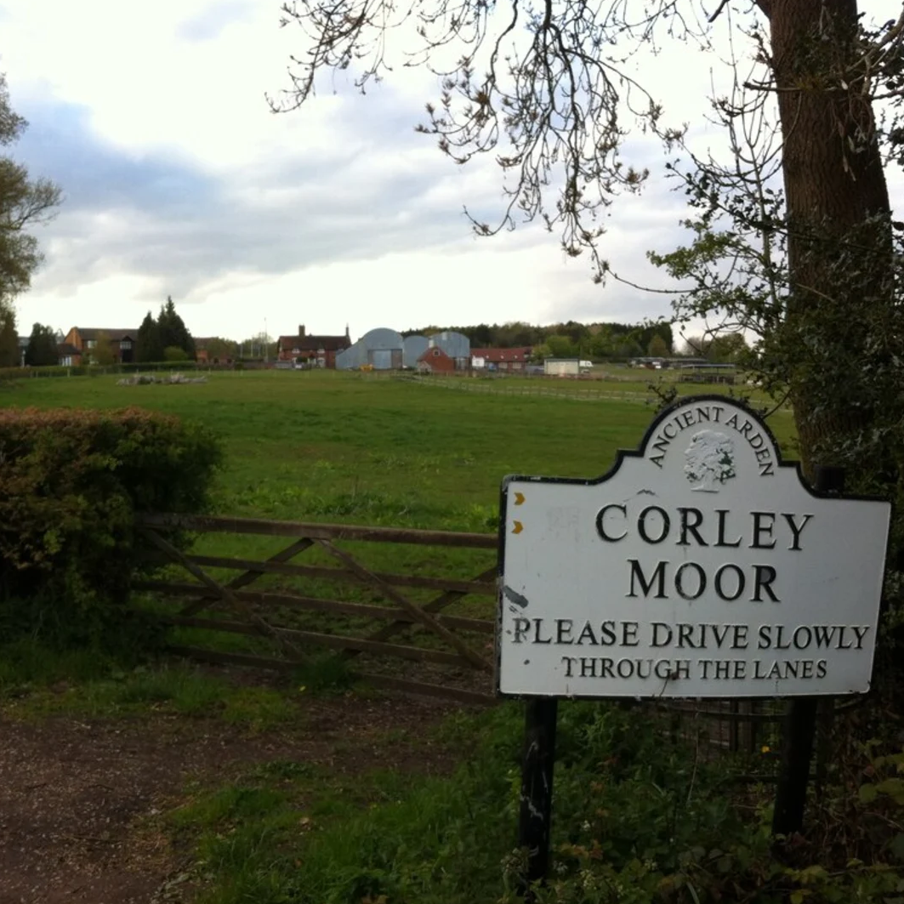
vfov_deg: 40.0
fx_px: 1241
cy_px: 454
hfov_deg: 40.0
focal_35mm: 42
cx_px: 393
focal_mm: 3.85
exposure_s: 1/204
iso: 80
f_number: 2.8
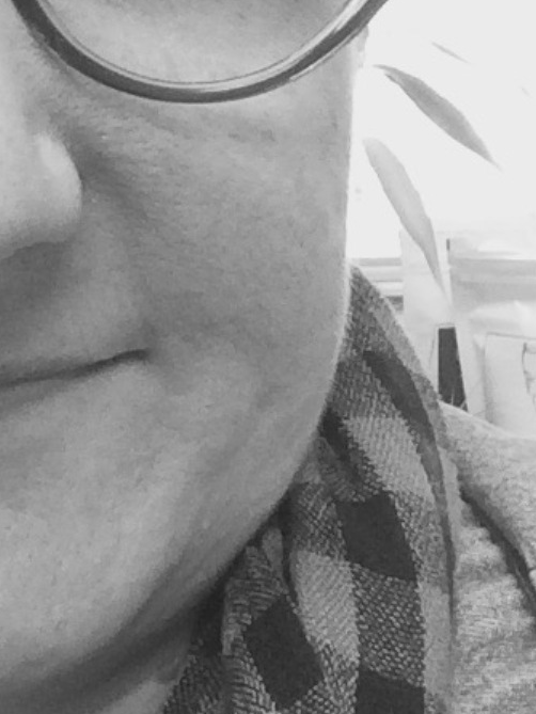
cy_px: 114
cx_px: -93
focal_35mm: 89
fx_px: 1837
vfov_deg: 21.7
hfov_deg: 16.0
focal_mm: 2.15
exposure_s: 1/30
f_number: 2.4
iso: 160
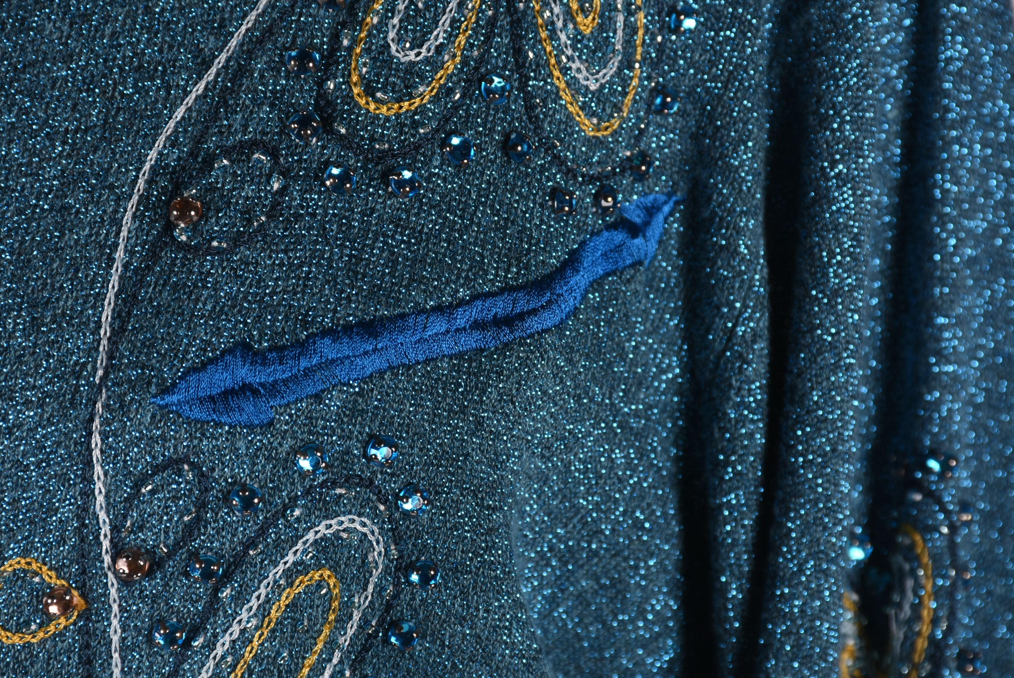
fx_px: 5919
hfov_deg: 9.8
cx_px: 507
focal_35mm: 210
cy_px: 339
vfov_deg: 6.6
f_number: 11
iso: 200
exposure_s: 1/125
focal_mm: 140
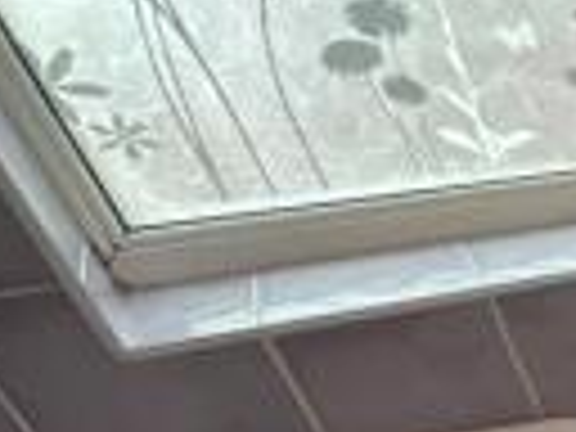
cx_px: 1280
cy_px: 596
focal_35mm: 64
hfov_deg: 16.8
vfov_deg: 20.5
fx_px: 1065
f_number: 2.2
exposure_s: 1/100
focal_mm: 2.22
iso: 200
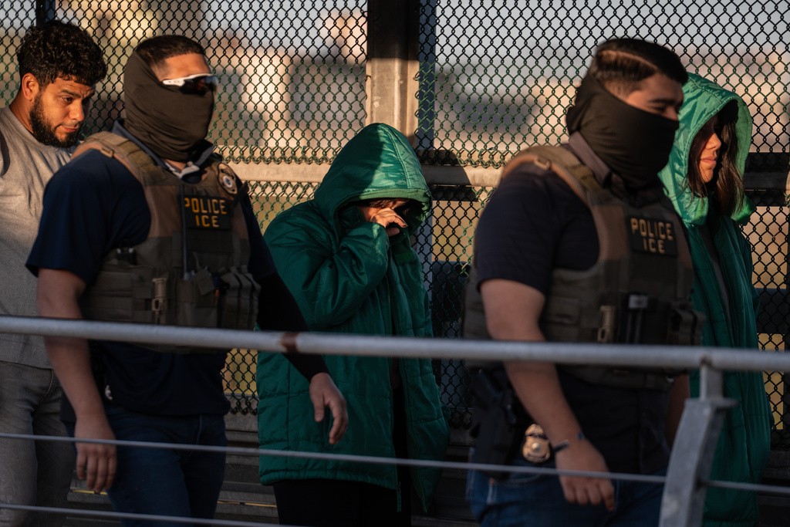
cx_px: 395
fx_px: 4389
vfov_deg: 6.9
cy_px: 264
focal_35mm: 200
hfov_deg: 10.3
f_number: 2.8
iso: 125
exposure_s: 1/800
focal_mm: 200
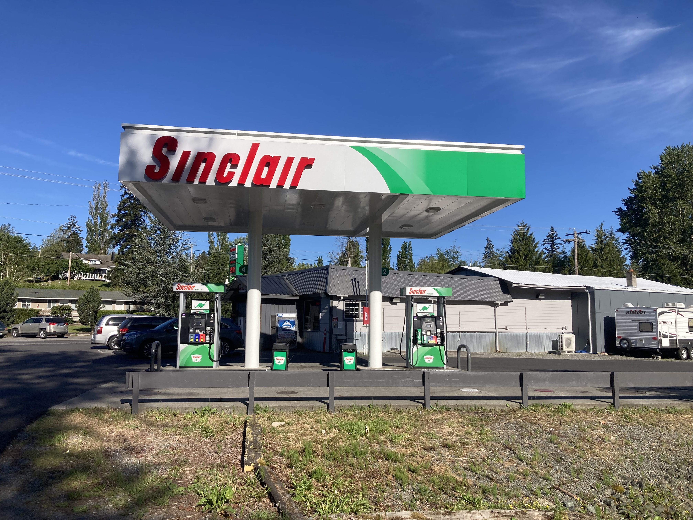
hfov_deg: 63.4
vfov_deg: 49.7
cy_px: 260
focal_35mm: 28
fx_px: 561
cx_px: 346
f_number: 1.8
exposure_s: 1/2525
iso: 25
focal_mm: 3.99
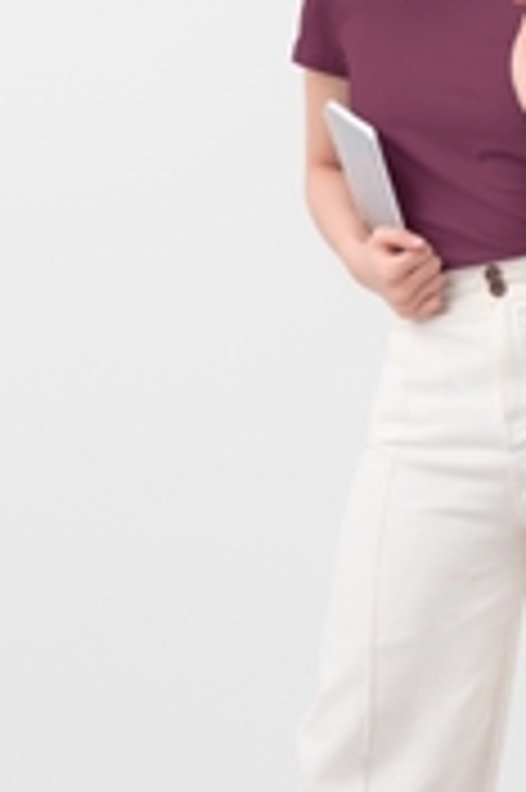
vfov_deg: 15.3
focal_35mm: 134
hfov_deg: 10.2
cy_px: 284
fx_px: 2942
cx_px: 468
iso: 200
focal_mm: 32.9
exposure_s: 1/100
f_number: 9
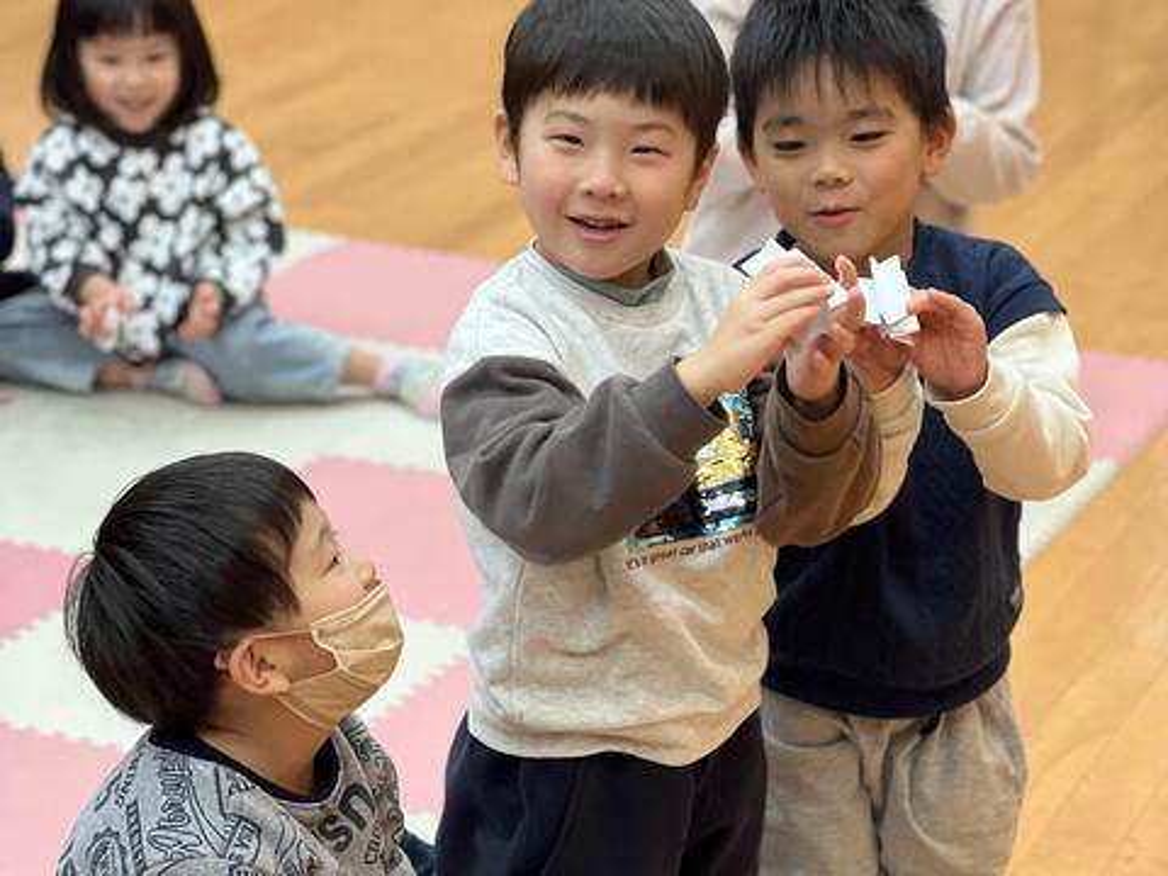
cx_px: 584
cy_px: 438
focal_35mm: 77
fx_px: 2598
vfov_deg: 19.1
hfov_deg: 25.3
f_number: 2.8
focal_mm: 9
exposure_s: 1/60
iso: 125
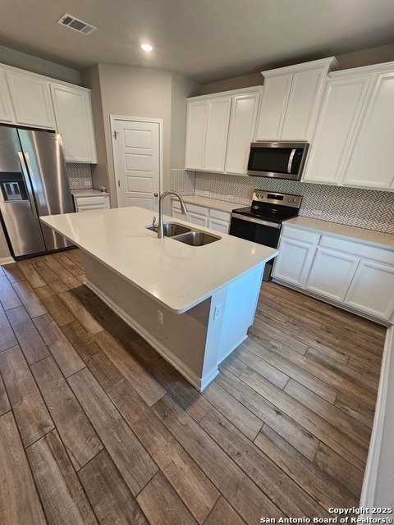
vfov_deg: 106.2
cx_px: 197
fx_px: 197
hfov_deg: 89.9
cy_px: 262
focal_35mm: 13
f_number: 2.2
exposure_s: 1/60
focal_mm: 2.2
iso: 160
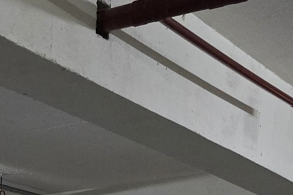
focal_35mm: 122
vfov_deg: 9.7
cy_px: 492
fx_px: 993
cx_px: -373
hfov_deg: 13.3
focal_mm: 6.3
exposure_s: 1/60
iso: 1250
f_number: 1.7
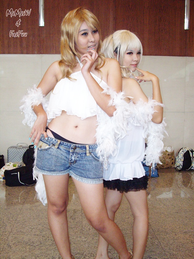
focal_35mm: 46
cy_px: 130
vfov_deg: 41.2
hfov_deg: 31.5
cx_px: 97
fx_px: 344
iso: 400
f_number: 3.1
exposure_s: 1/50
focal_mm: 9.6
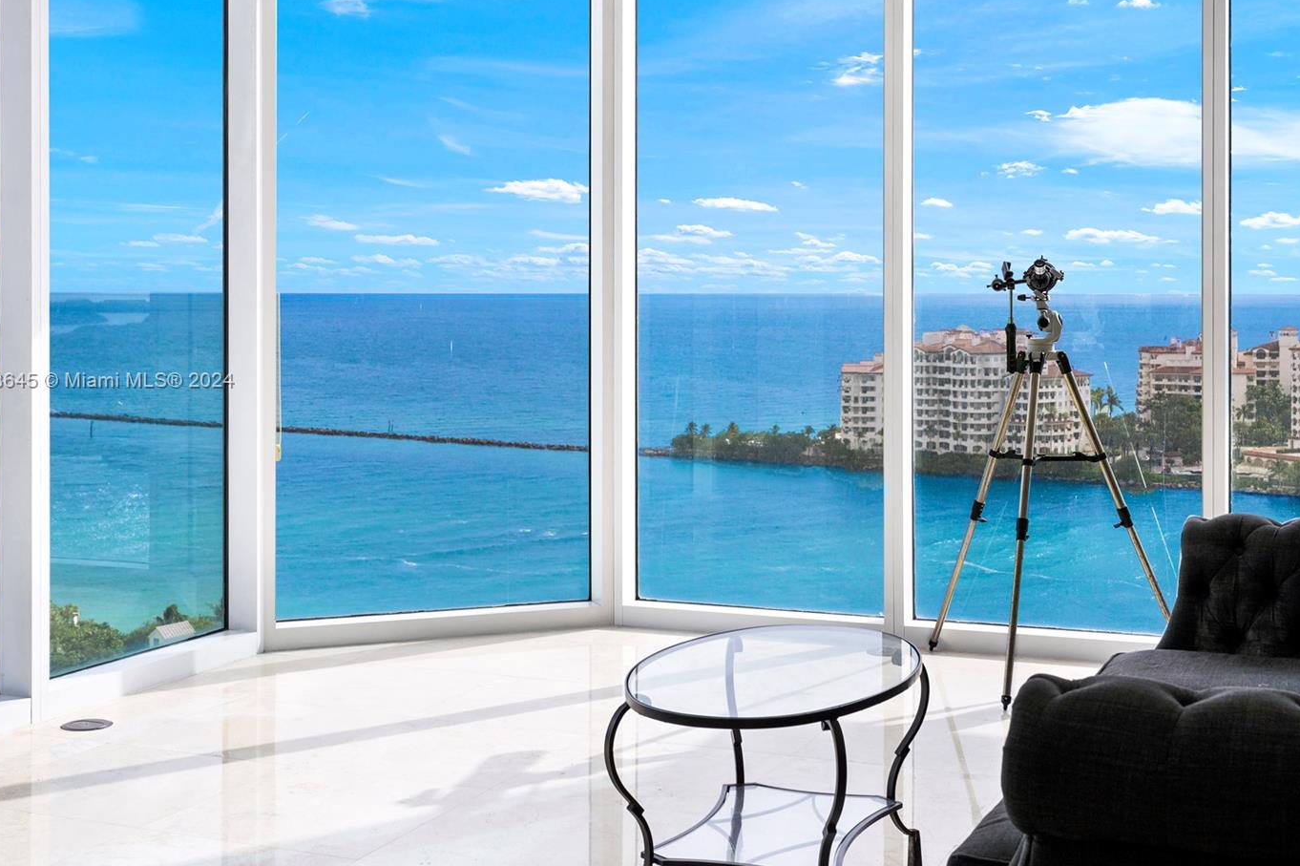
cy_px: 382
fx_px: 1697
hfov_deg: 41.9
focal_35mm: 47
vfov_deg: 28.6
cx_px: 692
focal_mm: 40
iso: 320
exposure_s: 1/500
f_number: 8
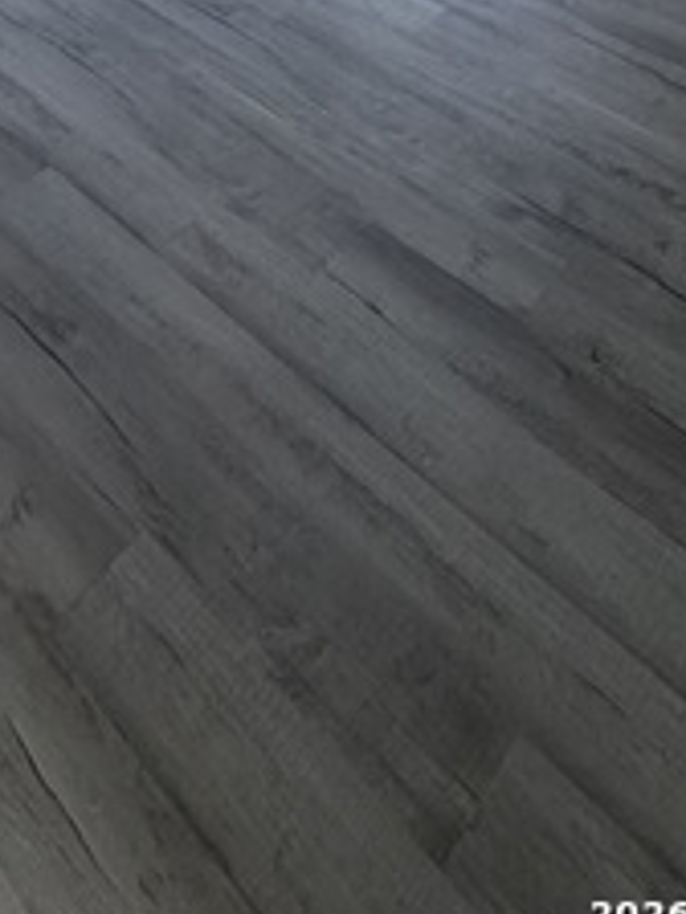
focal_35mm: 40
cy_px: -367
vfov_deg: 31.3
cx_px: -65
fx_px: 1057
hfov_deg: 31.9
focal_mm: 2.22
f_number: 2.2
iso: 160
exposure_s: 1/121
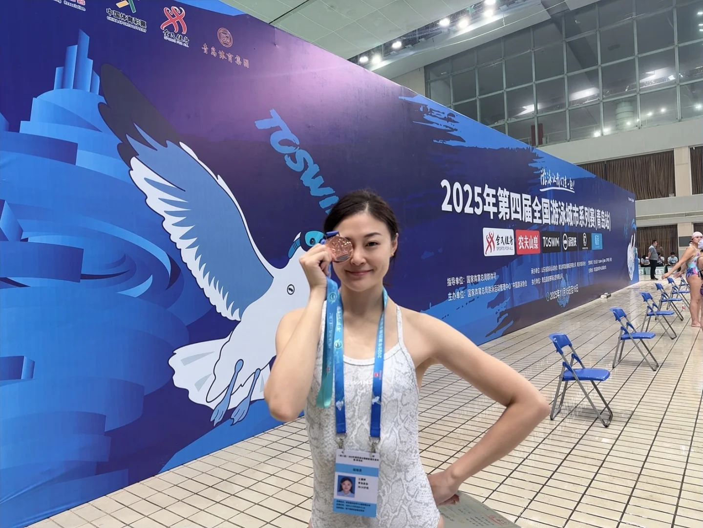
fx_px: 488
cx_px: 352
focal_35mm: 24
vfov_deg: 56.8
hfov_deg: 71.6
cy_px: 264
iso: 125
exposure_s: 1/100
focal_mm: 6.76
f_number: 1.78
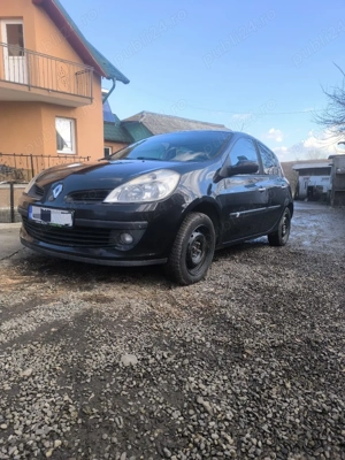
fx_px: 306
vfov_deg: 73.9
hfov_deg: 58.9
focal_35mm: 23
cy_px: 230
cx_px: 172
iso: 50
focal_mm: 6.14
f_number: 1.65
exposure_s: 1/333
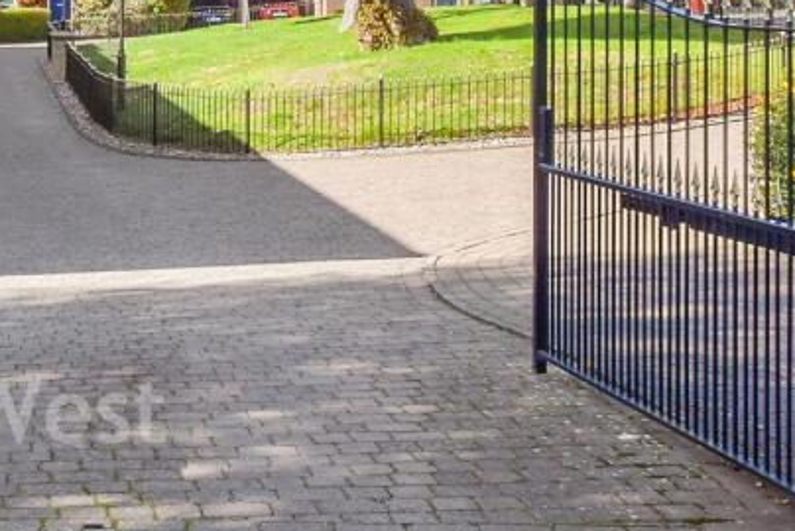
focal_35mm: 76
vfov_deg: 17.4
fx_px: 1679
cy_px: -48
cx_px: 153
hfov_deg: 26.1
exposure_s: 1/1000
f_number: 8
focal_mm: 20
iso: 500
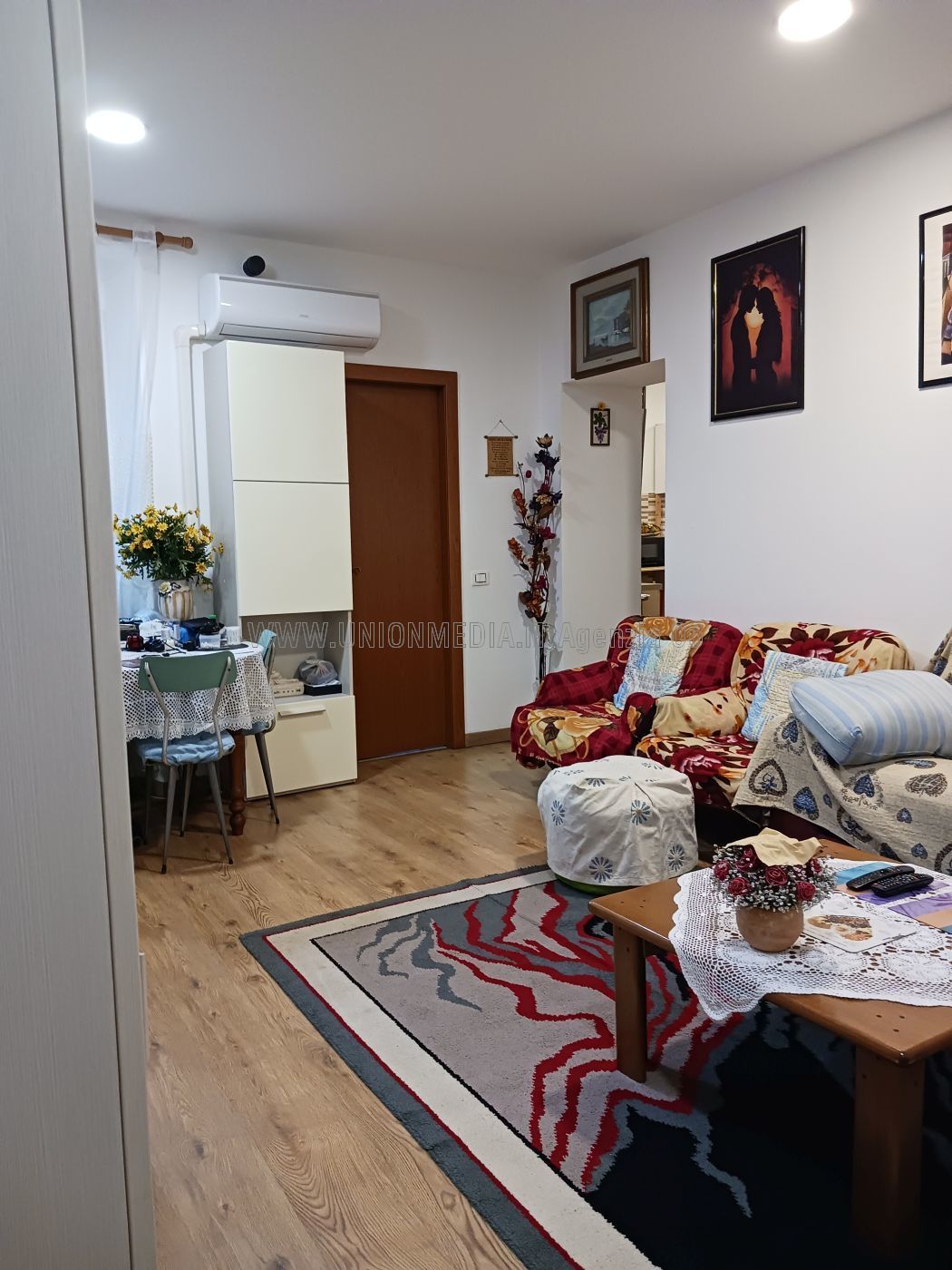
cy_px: 635
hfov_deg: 51.4
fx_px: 990
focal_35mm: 27
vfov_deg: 65.3
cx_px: 476
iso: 400
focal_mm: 4
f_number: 1.8
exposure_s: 1/25
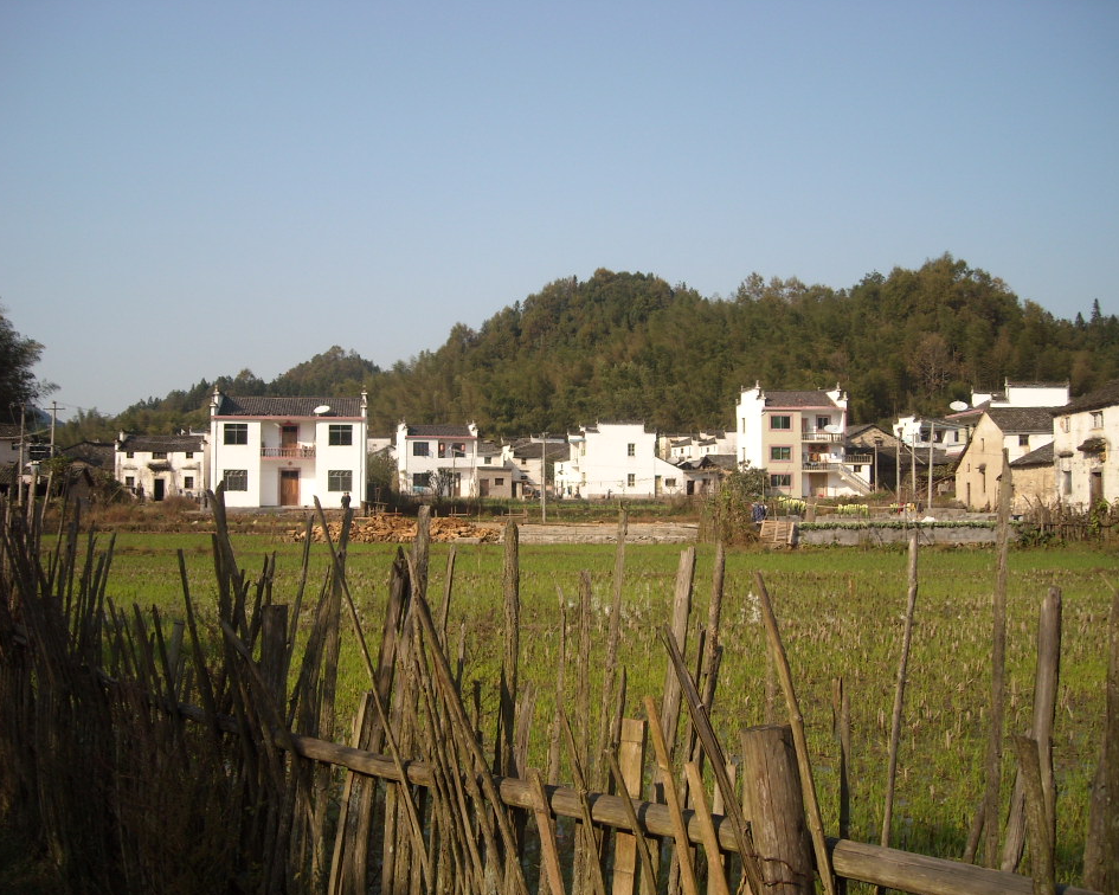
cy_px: 446
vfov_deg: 40.1
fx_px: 1225
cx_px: 557
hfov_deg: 49.1
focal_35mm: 37
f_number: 5.6
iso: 64
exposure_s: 1/260
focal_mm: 5.7
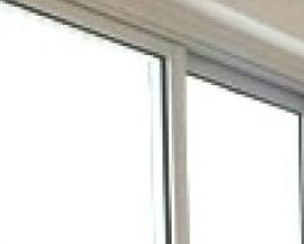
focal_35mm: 129
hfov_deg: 11.6
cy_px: 536
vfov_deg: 10.7
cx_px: 784
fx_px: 1162
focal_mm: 5.23
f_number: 1.8
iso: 50
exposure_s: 1/60
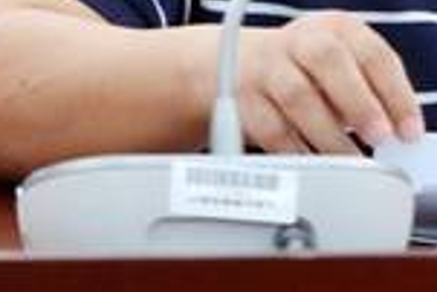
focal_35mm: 589
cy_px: -306
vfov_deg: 2.3
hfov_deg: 3.5
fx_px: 7157
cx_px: 431
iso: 2200
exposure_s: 1/160
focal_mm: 135
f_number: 2.8
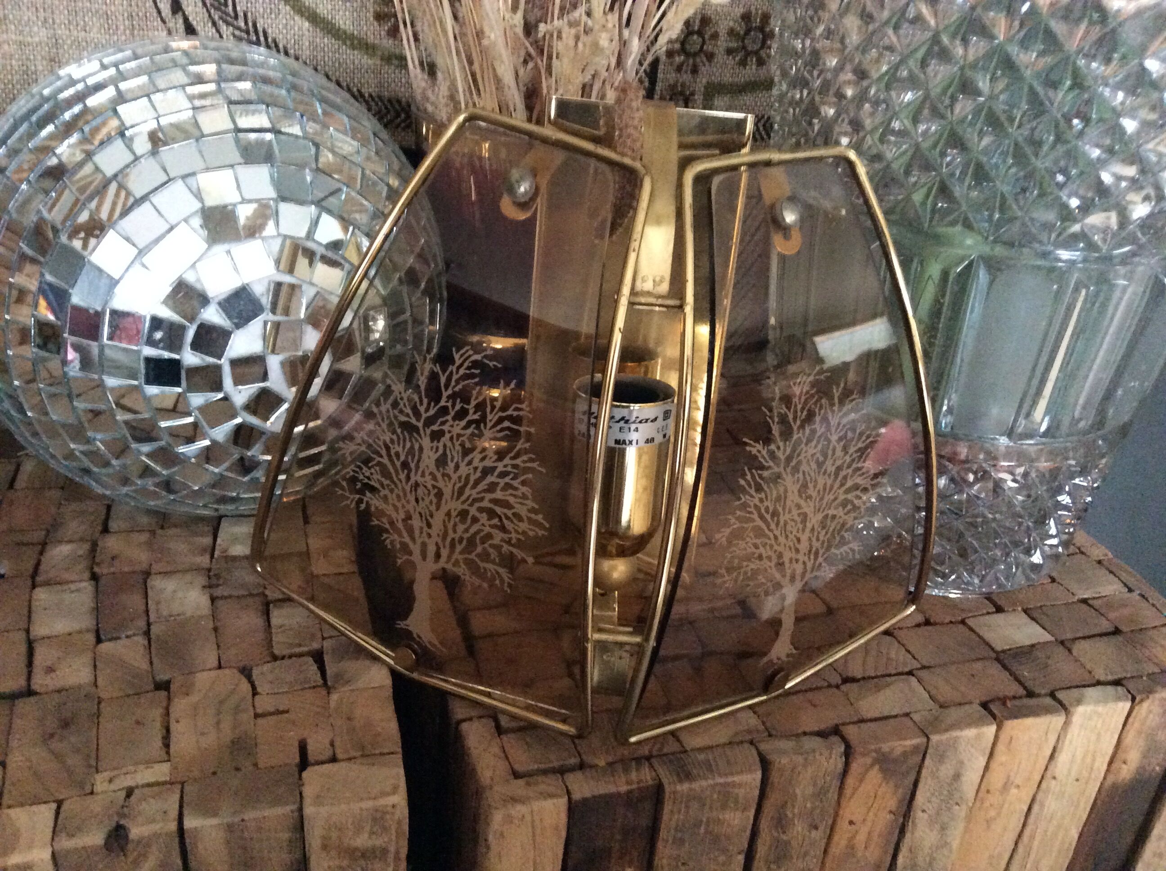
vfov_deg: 44.1
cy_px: 436
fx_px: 1076
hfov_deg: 56.9
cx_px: 583
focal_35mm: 32
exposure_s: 1/17
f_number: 2.4
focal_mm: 3.3
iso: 500
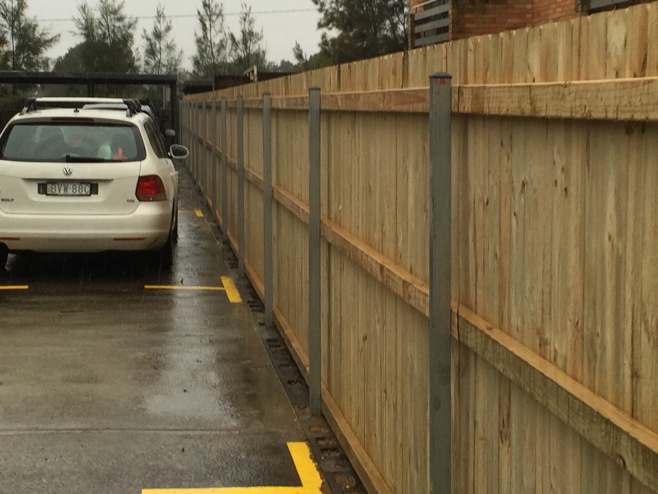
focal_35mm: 65
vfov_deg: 22.5
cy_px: 186
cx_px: 297
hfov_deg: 29.8
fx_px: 1236
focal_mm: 4.15
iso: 32
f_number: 2.2
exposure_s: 1/100
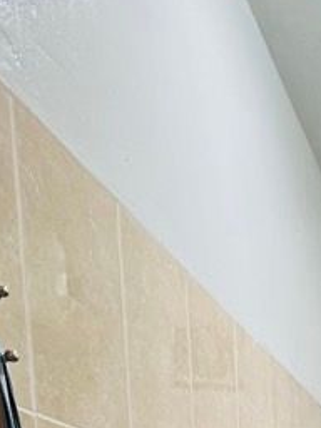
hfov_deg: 21.8
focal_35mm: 52
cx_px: 520
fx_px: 643
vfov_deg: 25.4
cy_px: 674
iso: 160
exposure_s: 1/50
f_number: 1.8
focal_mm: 1.57
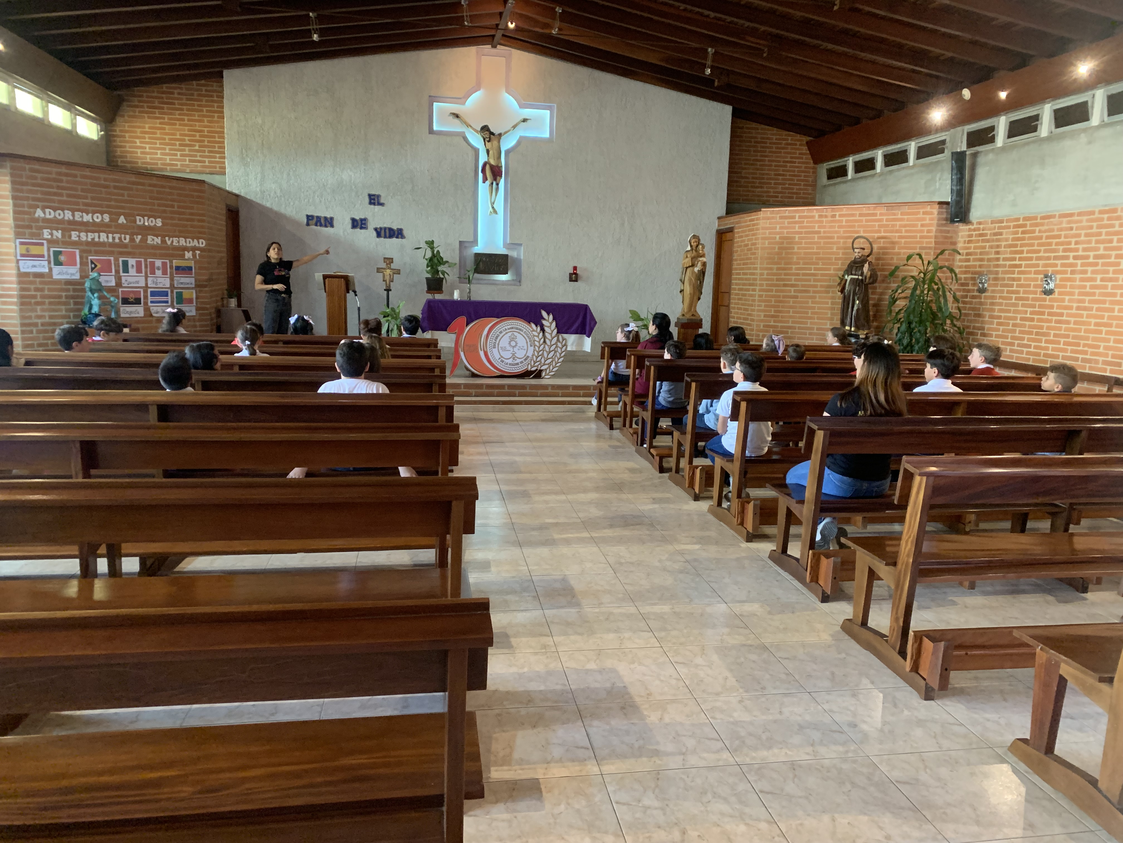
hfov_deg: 67.3
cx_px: 562
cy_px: 422
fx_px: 843
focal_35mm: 26
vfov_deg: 53.1
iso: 400
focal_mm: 4.25
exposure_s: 1/40
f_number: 1.8
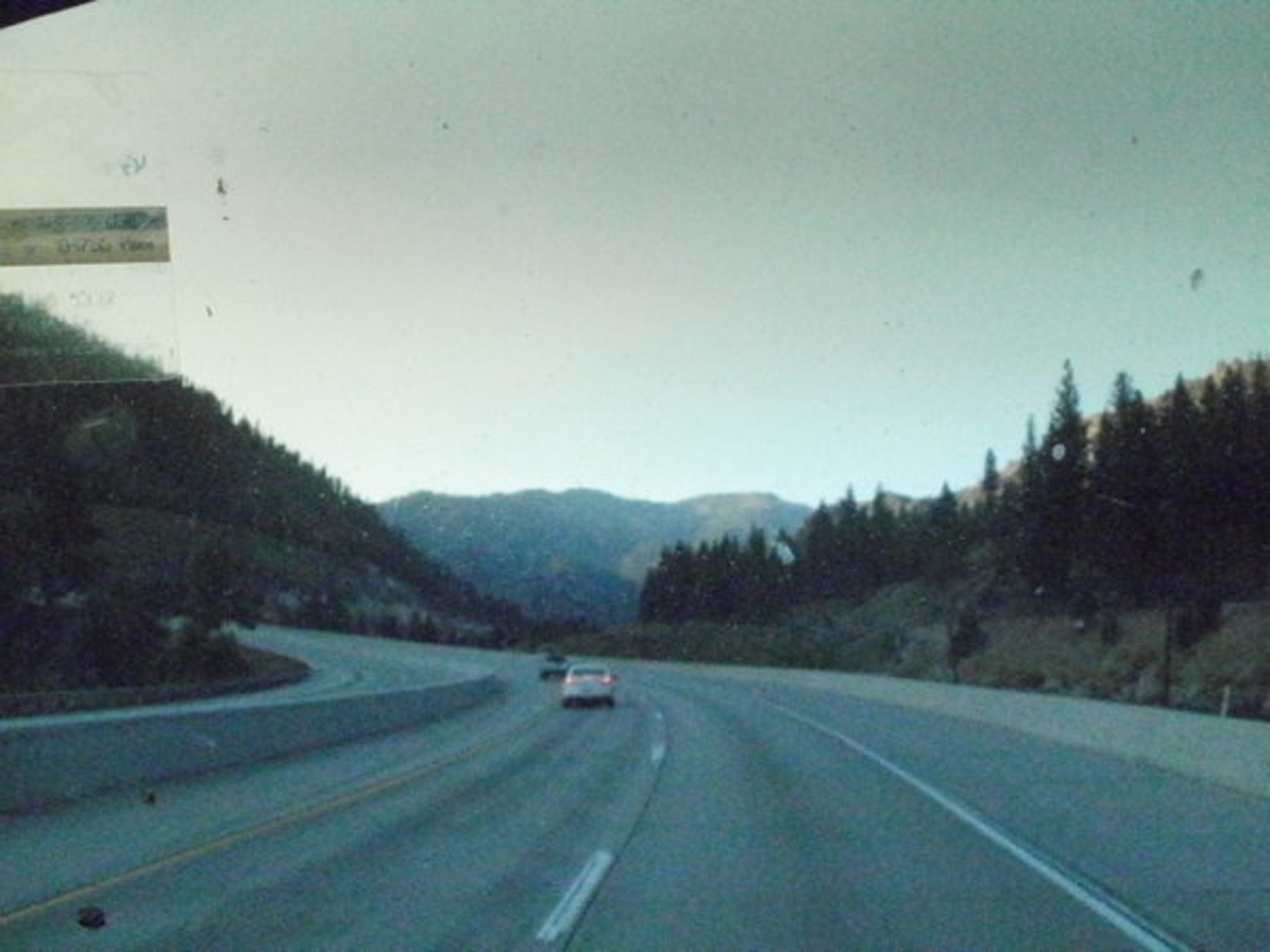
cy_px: 476
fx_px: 1321
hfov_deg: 51.4
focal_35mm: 36
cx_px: 635
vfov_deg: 39.7
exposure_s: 1/2000
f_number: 5.6
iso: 1600
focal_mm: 6.3
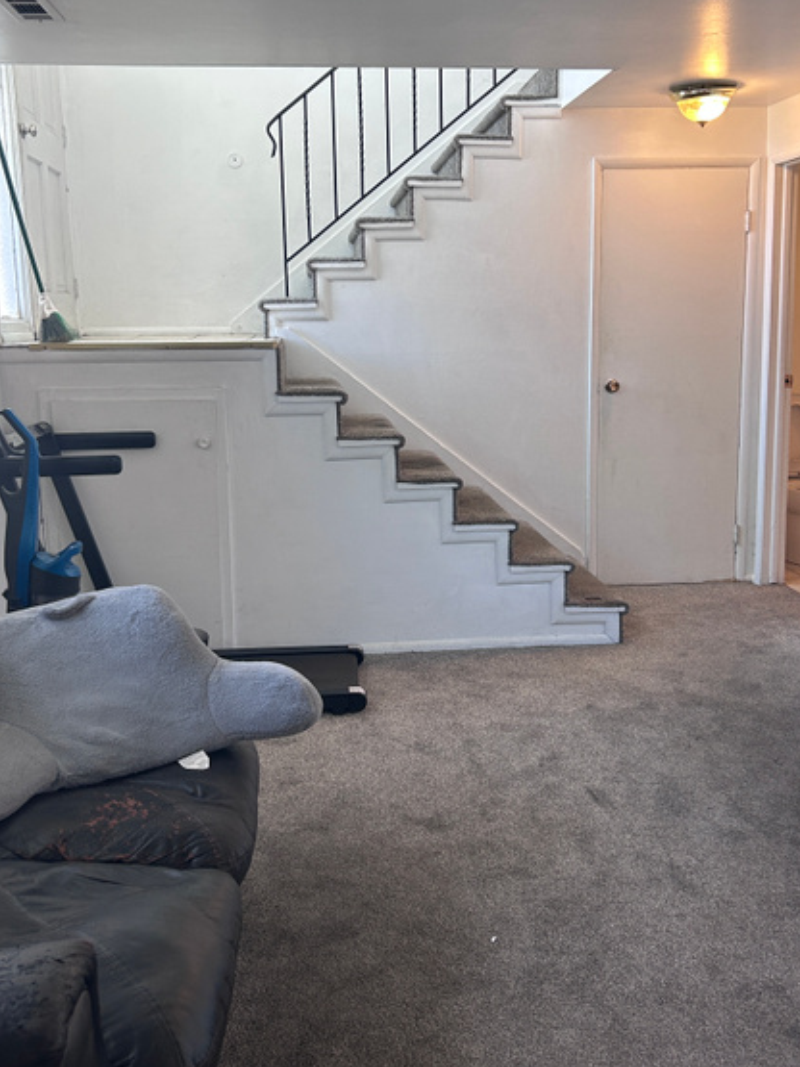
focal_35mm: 36
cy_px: 490
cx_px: 442
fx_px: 1110
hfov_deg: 39.6
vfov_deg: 51.3
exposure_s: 1/120
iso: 100
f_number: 1.5
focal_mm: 5.7
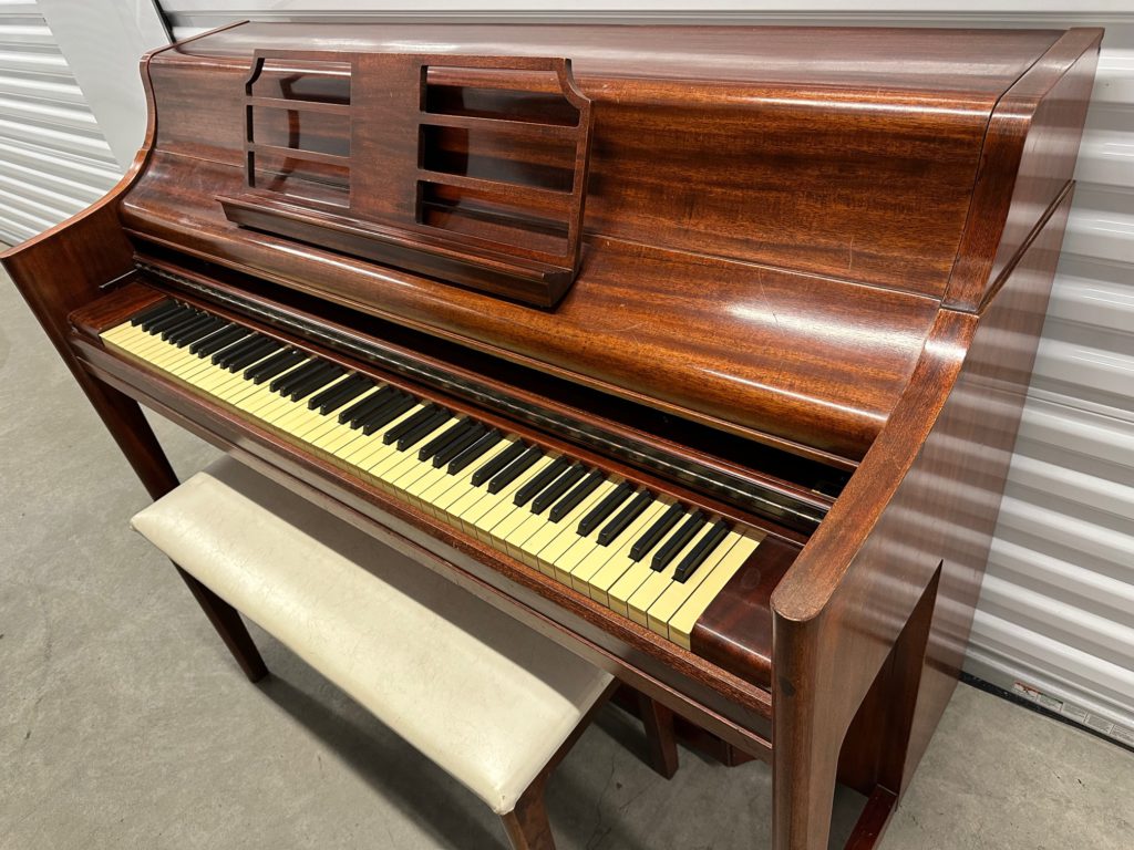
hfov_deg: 71.6
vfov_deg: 56.8
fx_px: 786
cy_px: 425
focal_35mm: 24
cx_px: 567
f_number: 1.78
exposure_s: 1/60
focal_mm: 6.86
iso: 250
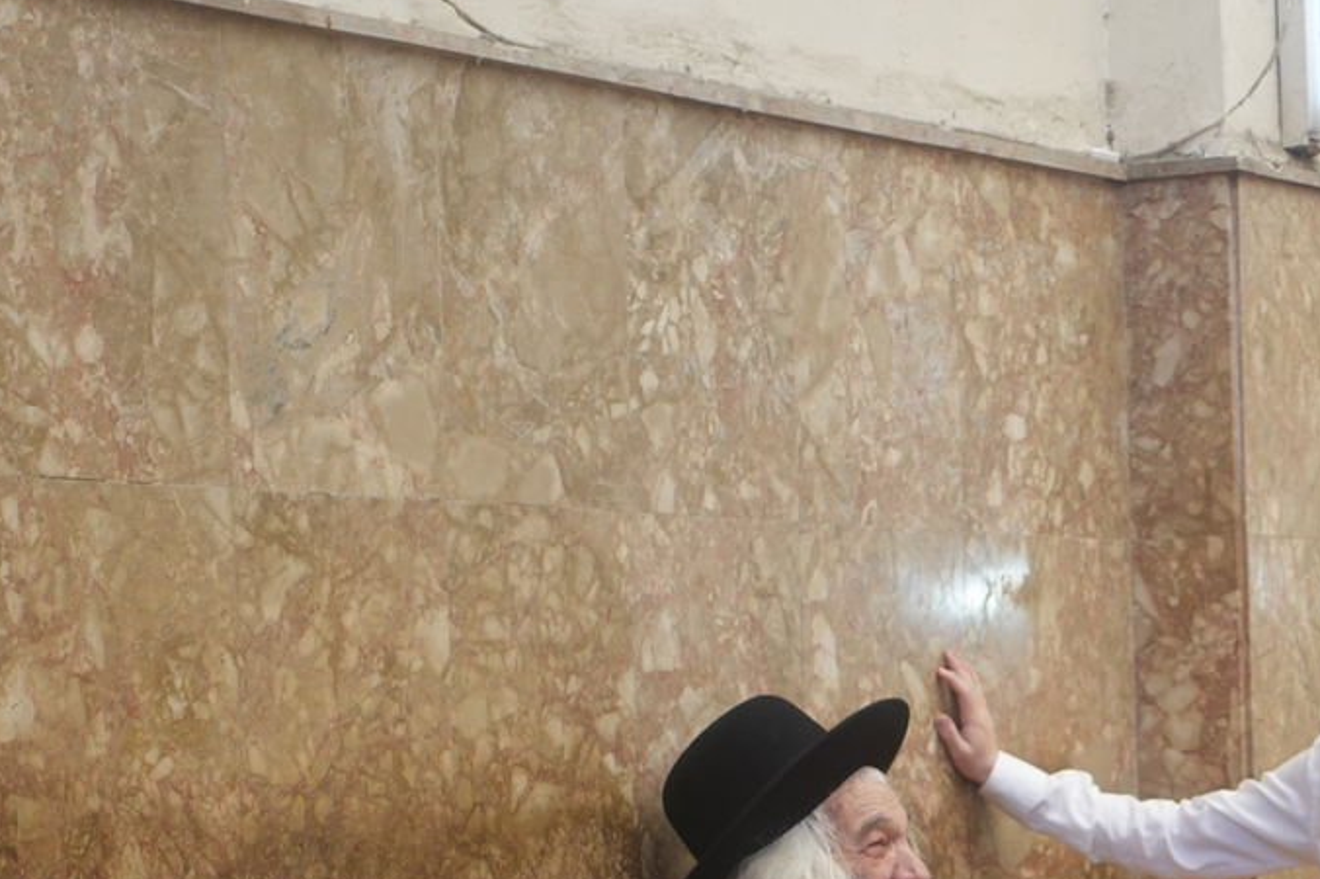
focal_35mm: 145
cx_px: 1259
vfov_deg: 9.4
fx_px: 5314
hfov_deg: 14.0
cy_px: 786
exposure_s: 1/80
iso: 200
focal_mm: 25.7
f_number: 2.8
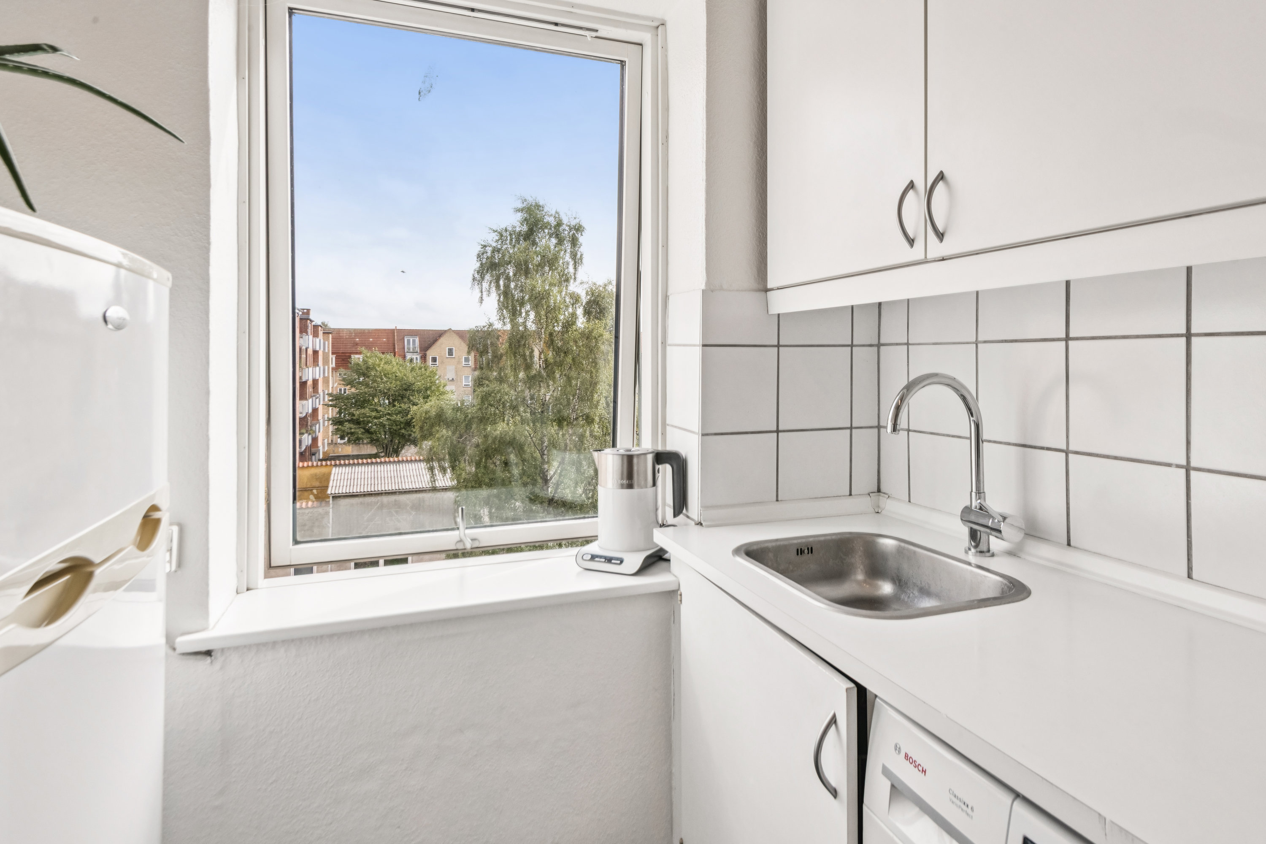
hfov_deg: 86.9
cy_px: 422
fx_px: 668
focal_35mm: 19
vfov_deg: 64.6
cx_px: 633
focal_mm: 19
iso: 800
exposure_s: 1/80
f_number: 11
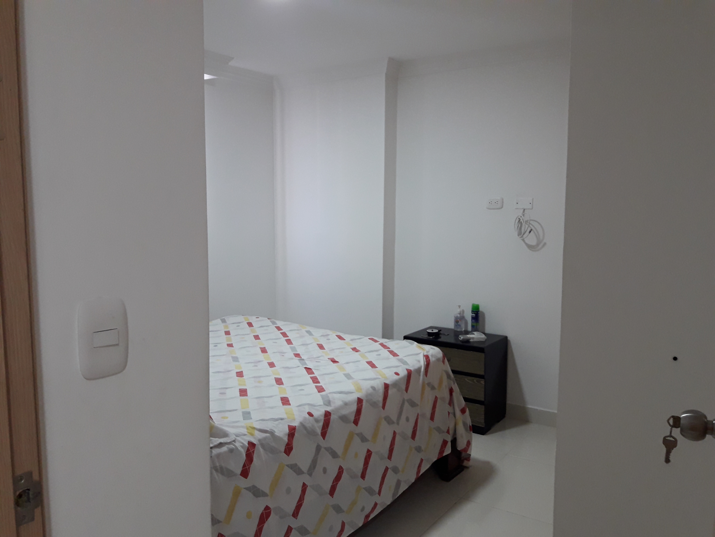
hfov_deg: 63.4
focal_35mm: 28
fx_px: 578
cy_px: 268
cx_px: 358
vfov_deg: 49.7
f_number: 1.9
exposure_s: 1/40
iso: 125
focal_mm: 3.7
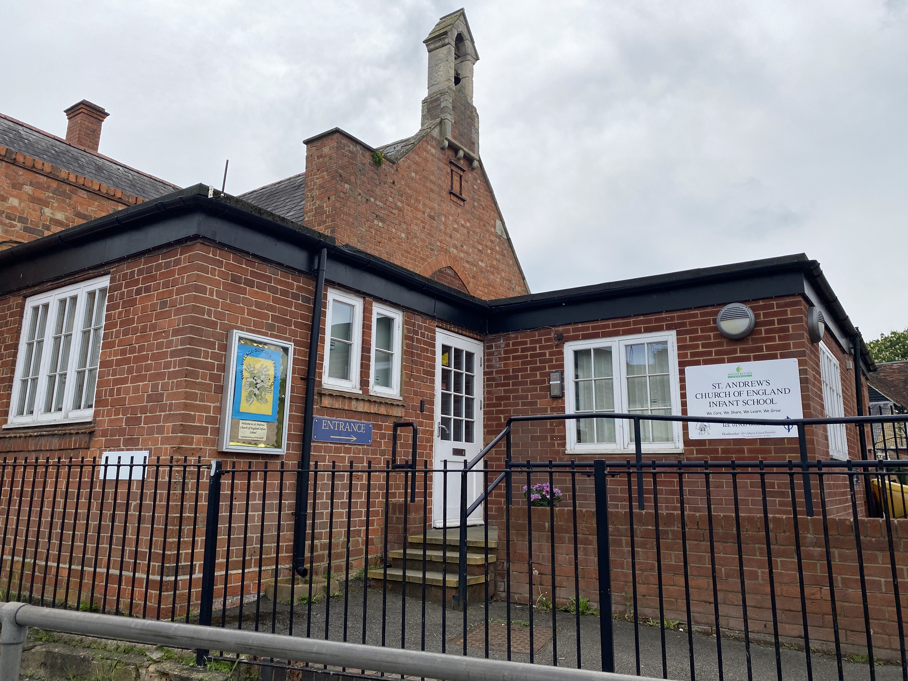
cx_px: 454
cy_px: 340
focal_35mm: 26
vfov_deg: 53.1
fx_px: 682
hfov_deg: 67.3
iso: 32
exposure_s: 1/4808
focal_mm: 4.25
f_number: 1.8
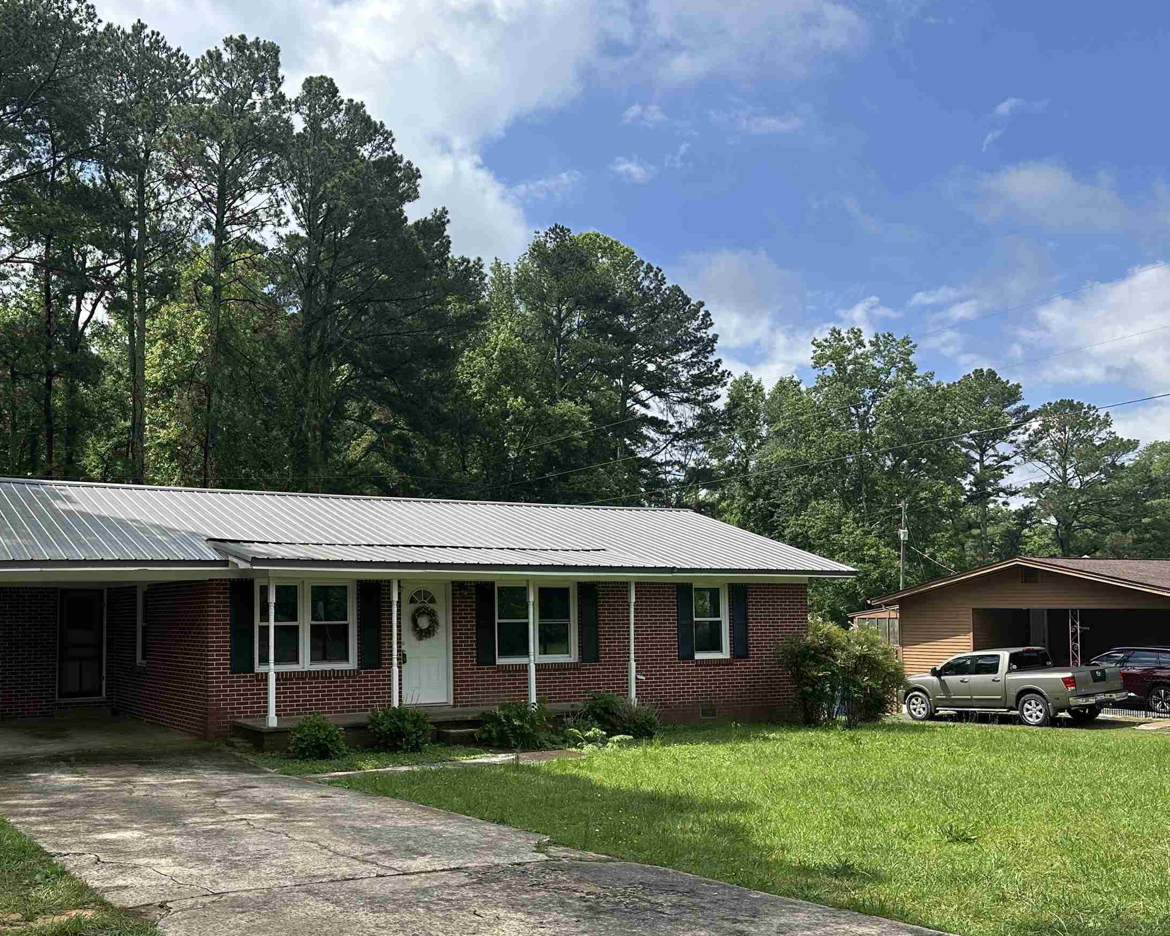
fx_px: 1143
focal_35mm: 33
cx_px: 390
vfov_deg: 44.3
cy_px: 560
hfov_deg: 53.2
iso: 80
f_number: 1.78
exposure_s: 1/3247
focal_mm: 6.86
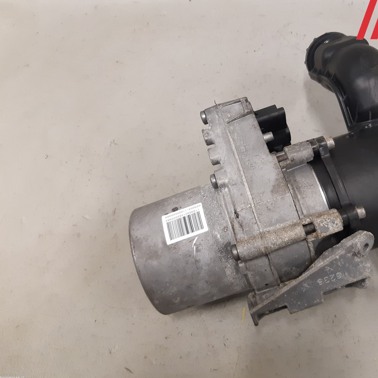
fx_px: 383
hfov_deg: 51.5
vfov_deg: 52.5
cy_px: 189
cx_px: 254
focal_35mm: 31
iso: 200
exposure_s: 1/50
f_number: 1.7
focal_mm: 3.93
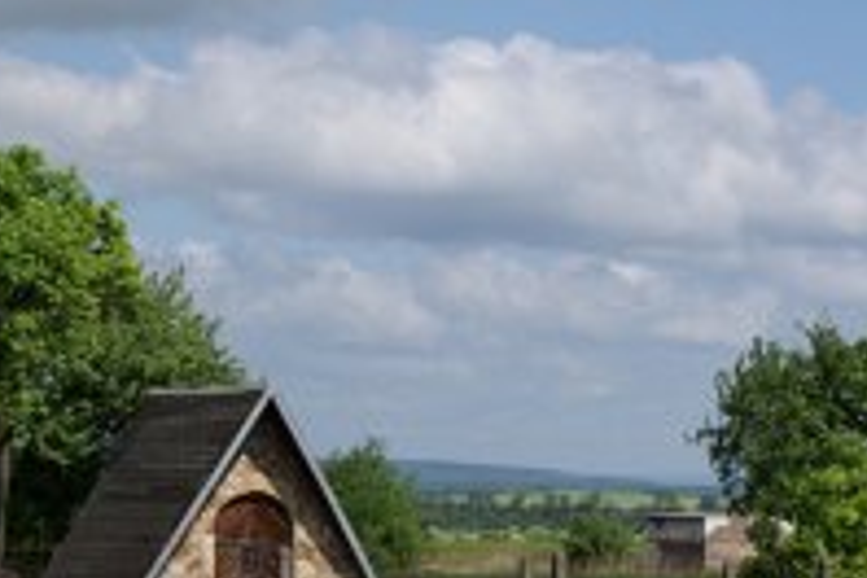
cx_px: 420
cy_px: 158
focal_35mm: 136
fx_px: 3275
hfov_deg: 15.1
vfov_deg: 10.1
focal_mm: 28
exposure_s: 1/250
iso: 100
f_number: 11
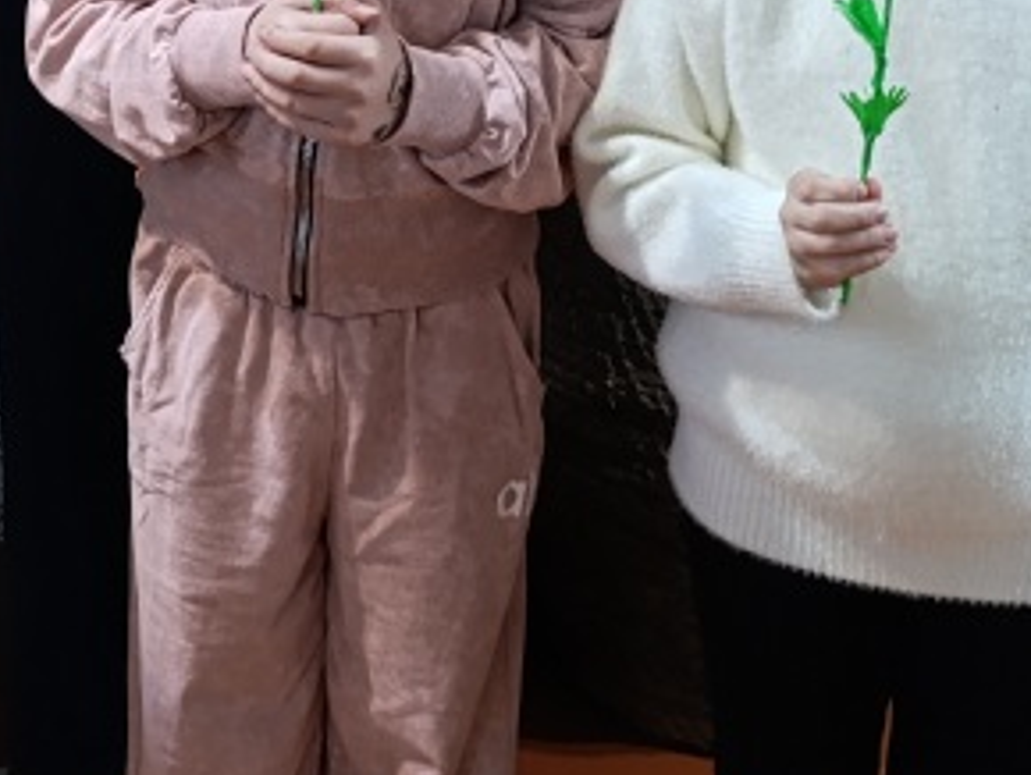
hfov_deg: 23.8
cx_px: 242
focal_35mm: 81
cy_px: -427
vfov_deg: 16.4
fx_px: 2414
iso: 1250
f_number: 1.6
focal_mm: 6.14
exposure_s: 1/25
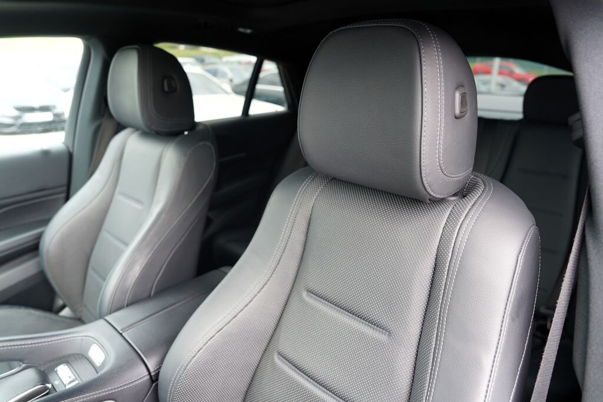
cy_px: 201
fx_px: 402
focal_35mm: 24
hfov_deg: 73.7
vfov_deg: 53.1
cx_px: 302
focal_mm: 24
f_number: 4
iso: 200
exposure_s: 1/60
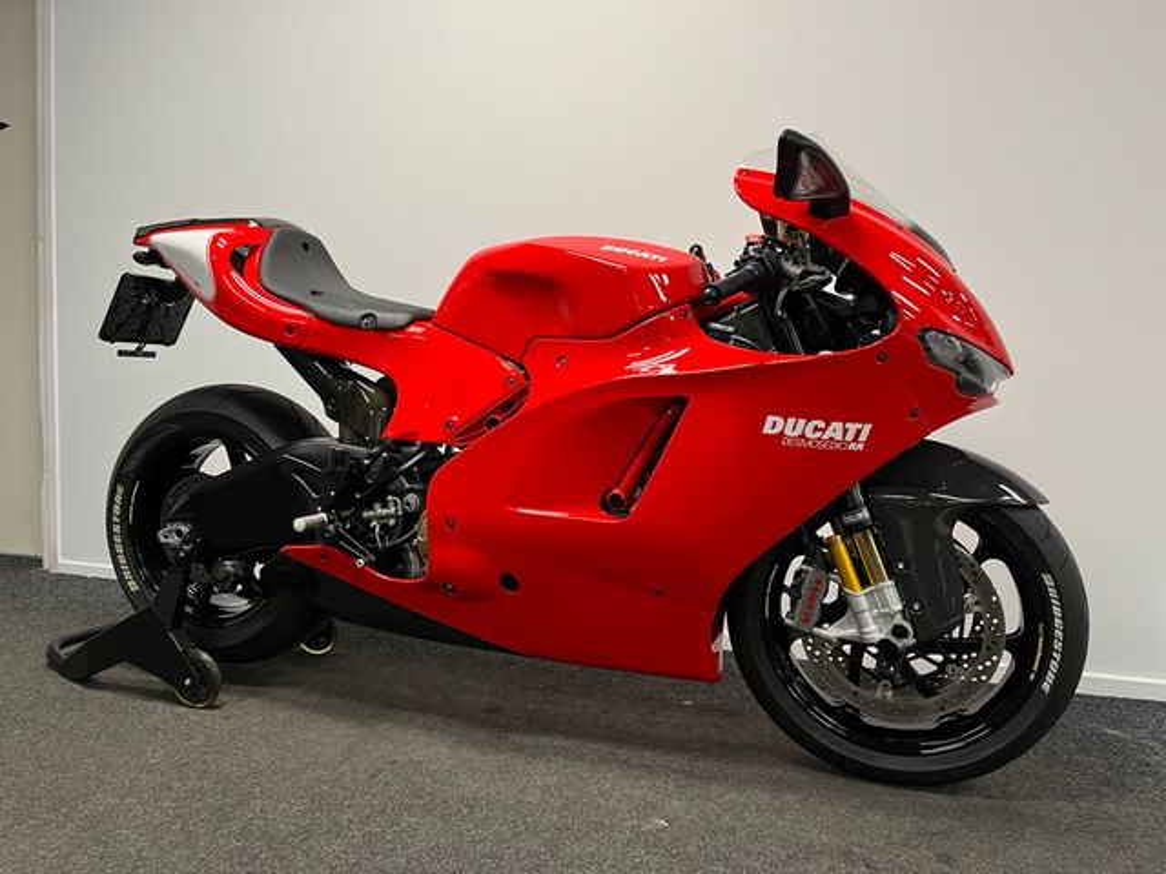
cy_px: 437
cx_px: 583
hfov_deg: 67.3
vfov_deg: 53.1
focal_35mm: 26
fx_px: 876
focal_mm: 5.1
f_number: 1.6
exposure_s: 1/50
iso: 100
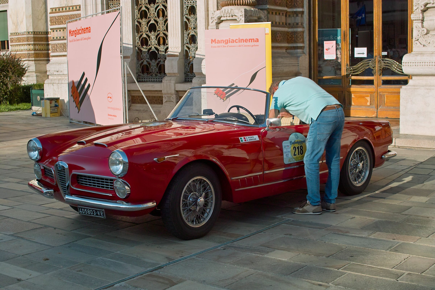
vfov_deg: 26.5
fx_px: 616
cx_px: 218
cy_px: 145
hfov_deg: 38.9
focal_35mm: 51
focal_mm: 30
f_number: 5.6
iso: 200
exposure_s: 1/640
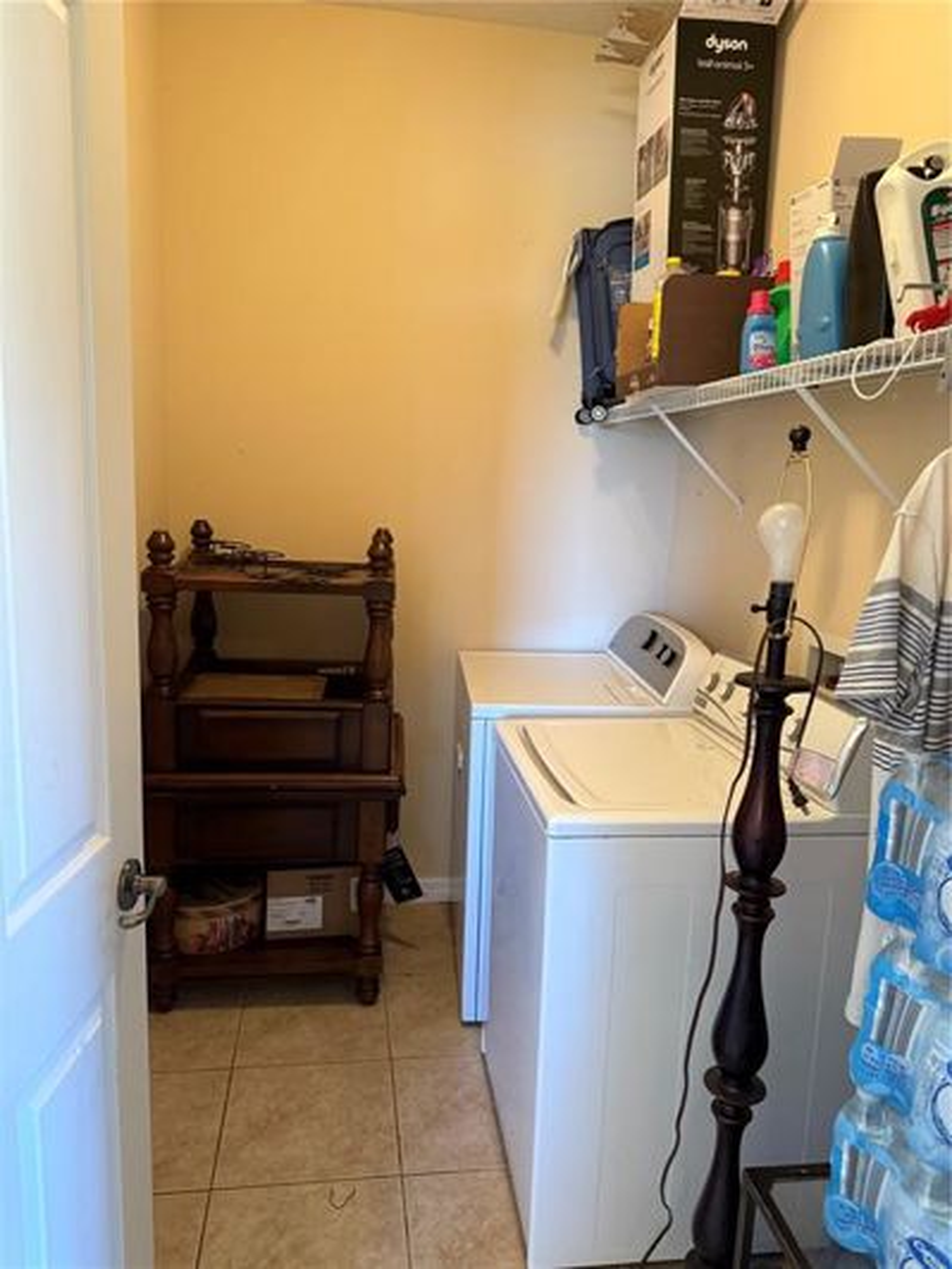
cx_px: 476
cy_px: 634
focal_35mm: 24
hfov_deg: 56.8
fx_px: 880
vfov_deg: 71.6
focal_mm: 6.76
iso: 500
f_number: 1.78
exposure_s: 1/60
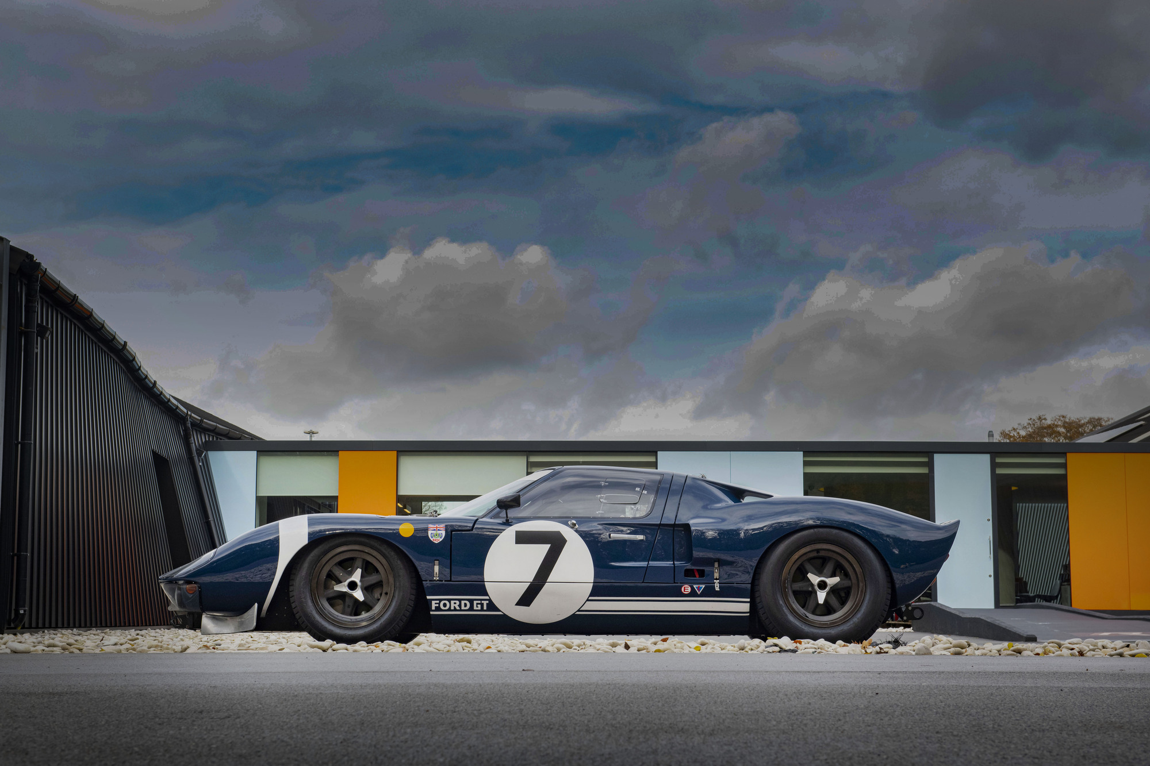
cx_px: 575
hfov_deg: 32.4
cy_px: 383
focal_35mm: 62
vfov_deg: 21.9
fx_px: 1980
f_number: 8
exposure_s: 1/200
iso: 1000
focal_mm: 62
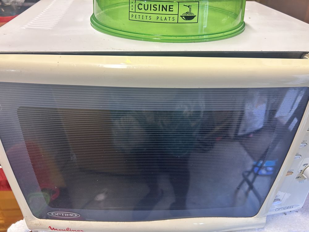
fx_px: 232
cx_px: 154
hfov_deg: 67.3
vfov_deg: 53.1
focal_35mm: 26
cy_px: 116
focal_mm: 5.7
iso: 125
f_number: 1.5
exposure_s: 1/100
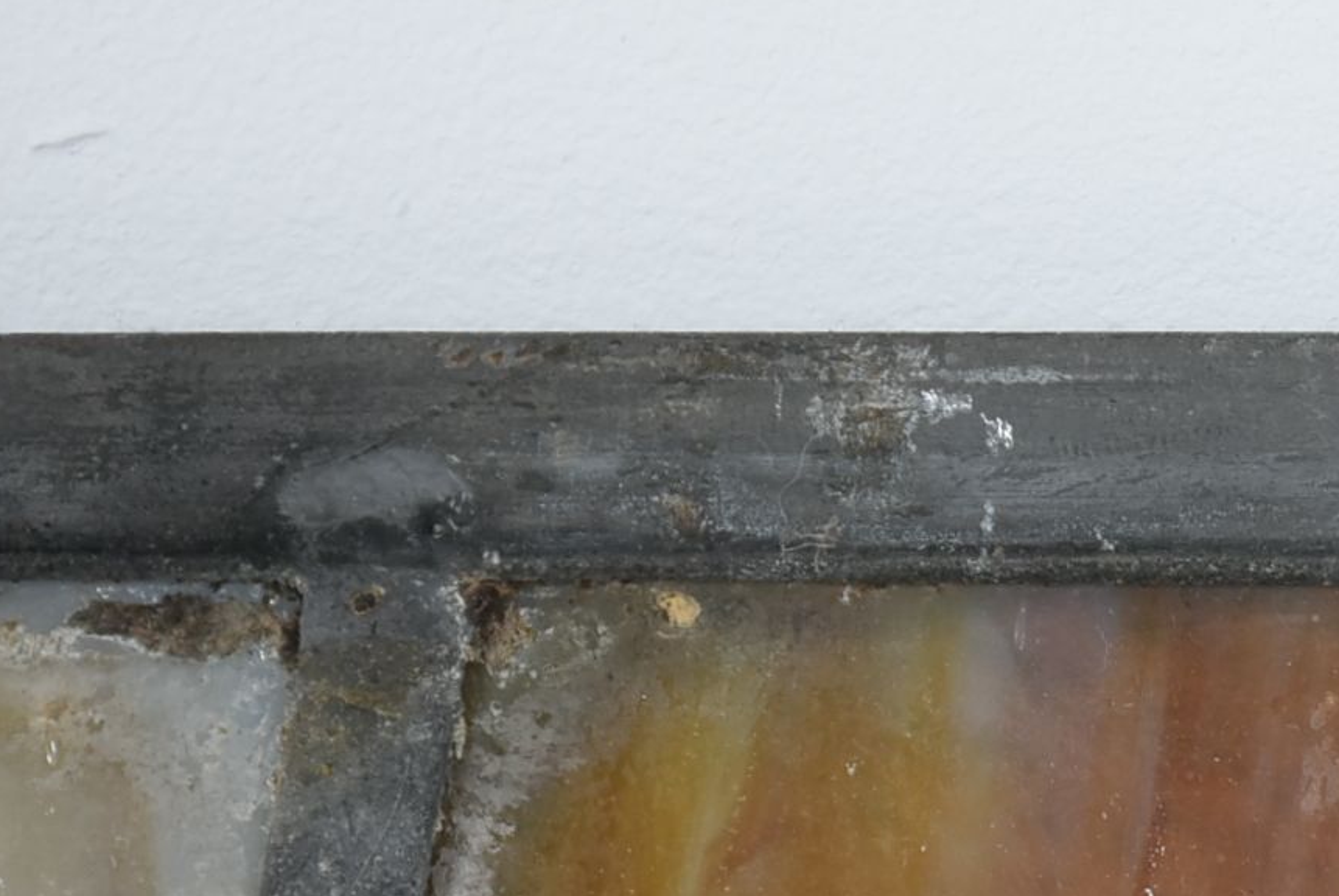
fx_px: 15526
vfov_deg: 3.3
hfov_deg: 4.9
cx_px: 2087
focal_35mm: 417
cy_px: 1462
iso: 200
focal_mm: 80
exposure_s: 1/200
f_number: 10
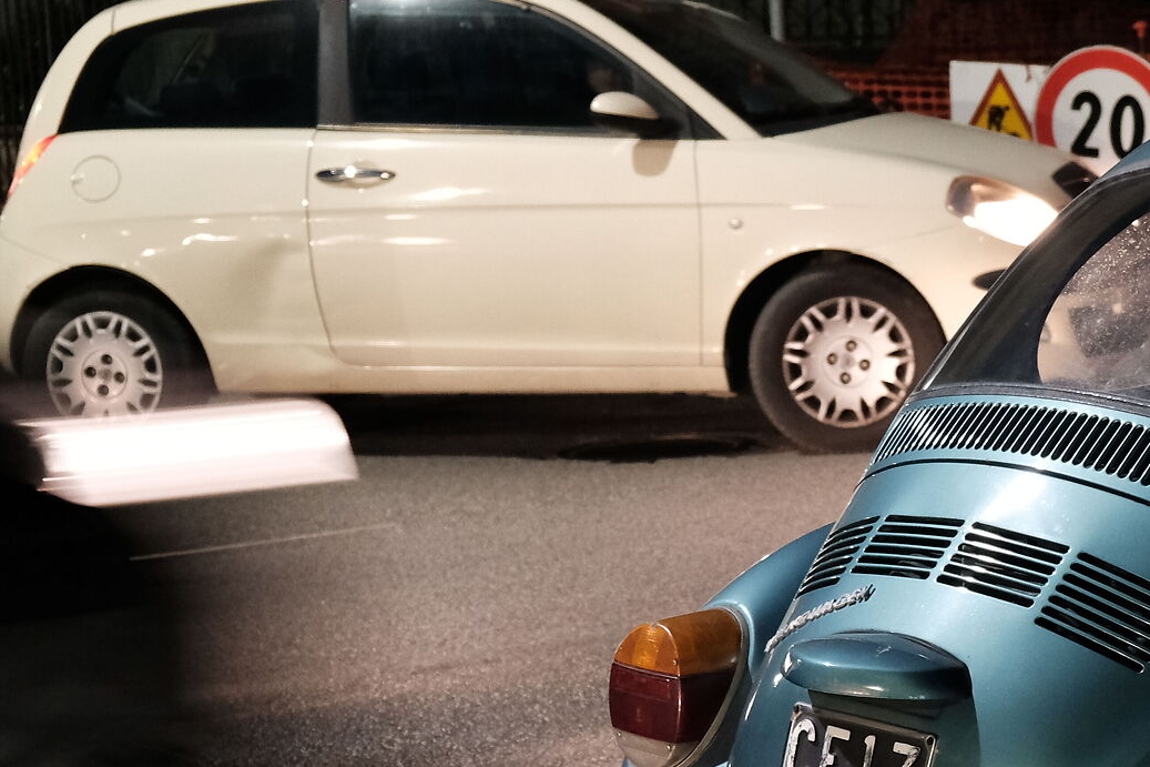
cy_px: 697
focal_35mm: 125
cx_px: 1099
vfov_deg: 10.9
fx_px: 3992
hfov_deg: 16.1
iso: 2500
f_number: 3.6
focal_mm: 35.8
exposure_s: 1/15
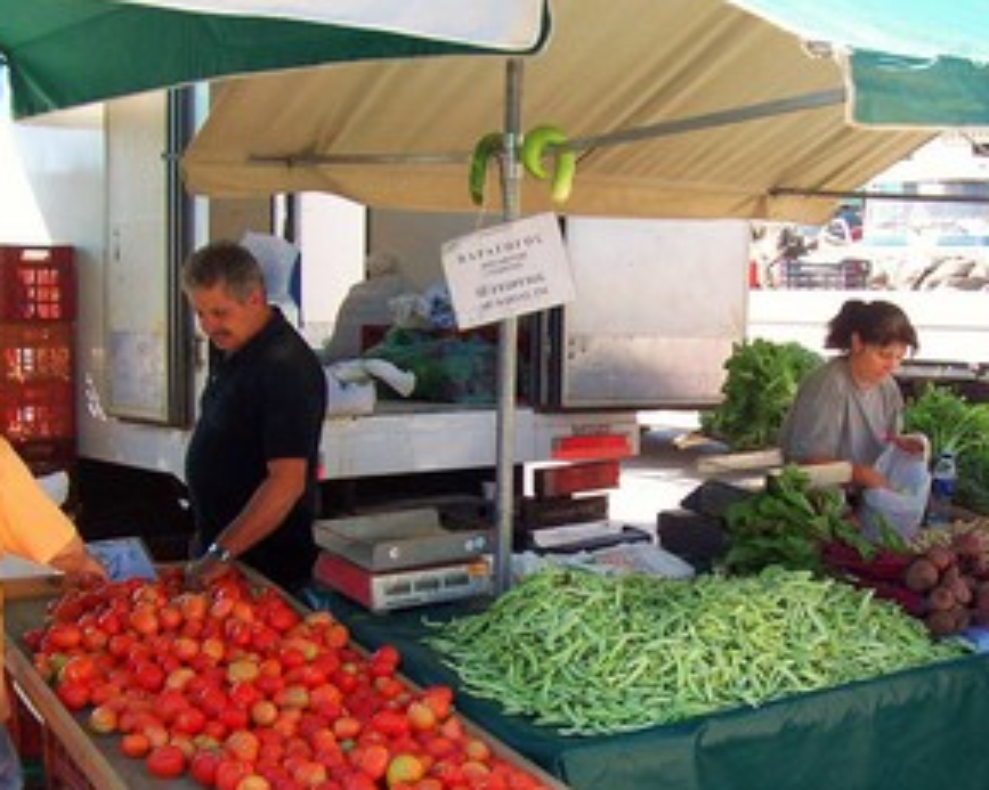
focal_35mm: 50
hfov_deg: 37.0
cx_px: 660
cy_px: 479
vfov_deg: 30.1
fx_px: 1463
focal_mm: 5.6
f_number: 2.8
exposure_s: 1/350
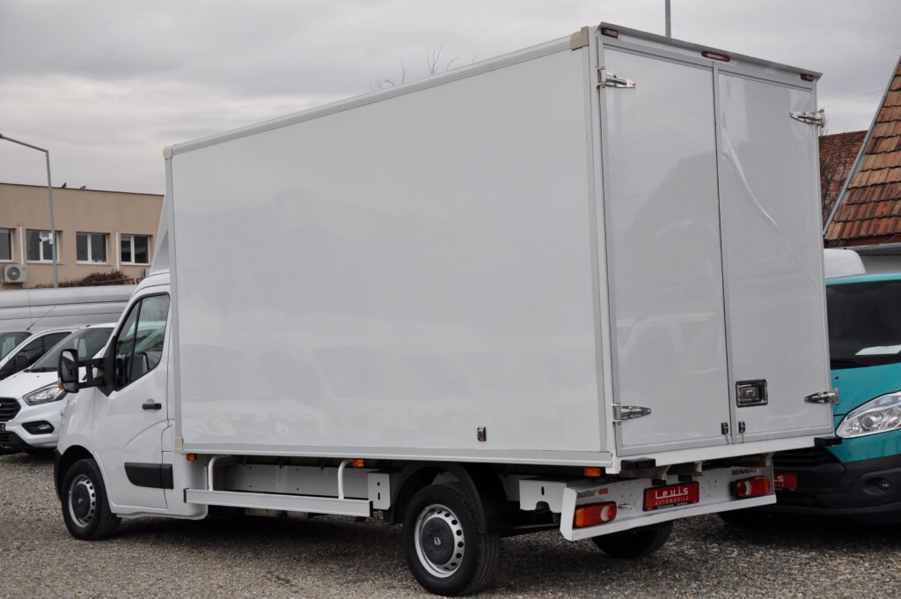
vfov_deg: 26.4
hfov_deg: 38.9
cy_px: 300
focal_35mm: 51
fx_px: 1275
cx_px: 450
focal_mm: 34
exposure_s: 1/200
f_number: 7.1
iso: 500
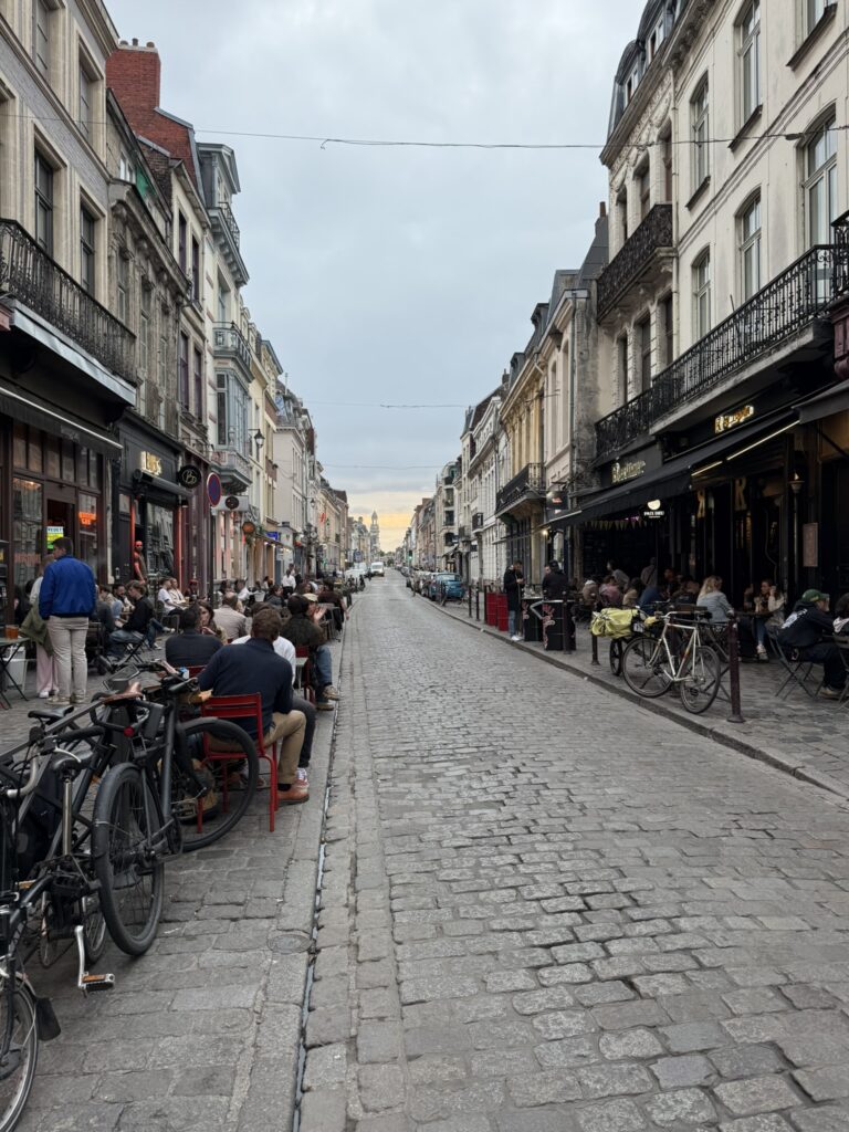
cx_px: 424
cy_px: 566
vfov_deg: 71.6
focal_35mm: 24
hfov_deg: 56.8
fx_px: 785
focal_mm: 6.76
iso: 80
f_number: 1.78
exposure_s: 1/169
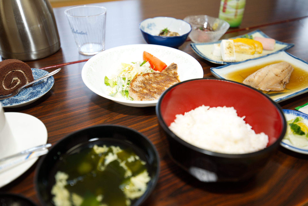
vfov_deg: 43.6
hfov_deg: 61.9
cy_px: 103
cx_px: 154
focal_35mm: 30
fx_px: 257
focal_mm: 30
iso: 400
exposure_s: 1/60
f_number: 2.8
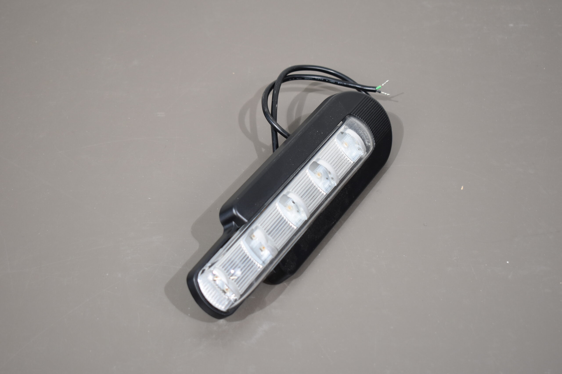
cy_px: 187
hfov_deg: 35.1
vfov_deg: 23.8
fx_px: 890
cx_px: 281
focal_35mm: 57
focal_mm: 38
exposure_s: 1/40
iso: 400
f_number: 4.8
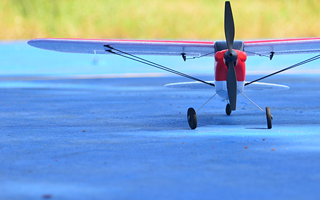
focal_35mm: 187
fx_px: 1630
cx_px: 238
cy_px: 60
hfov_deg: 11.2
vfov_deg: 7.0
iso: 100
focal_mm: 80
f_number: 5.6
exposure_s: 1/125
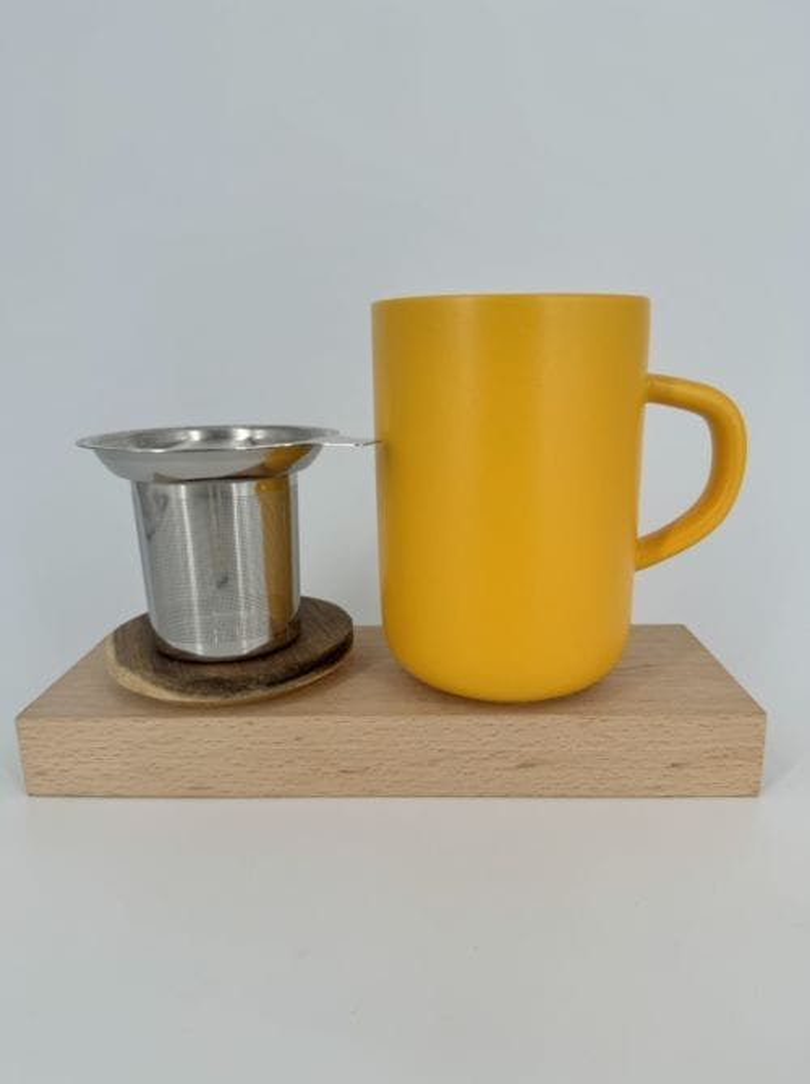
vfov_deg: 71.7
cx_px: 405
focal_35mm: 24
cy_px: 542
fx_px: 750
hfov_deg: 56.7
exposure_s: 1/1818
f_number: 1.78
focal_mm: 6.76
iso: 80
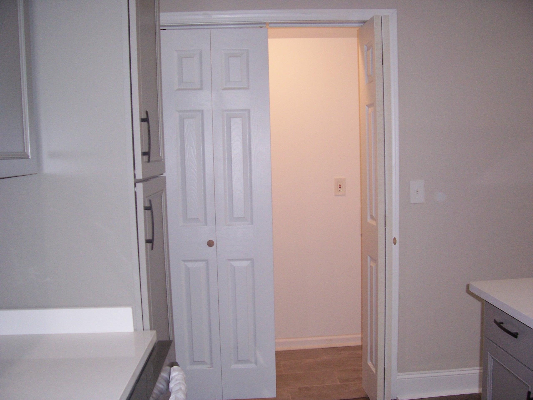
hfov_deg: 54.0
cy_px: 200
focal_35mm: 34
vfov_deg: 41.8
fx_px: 524
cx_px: 266
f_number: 2.7
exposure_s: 1/60
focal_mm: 5.6
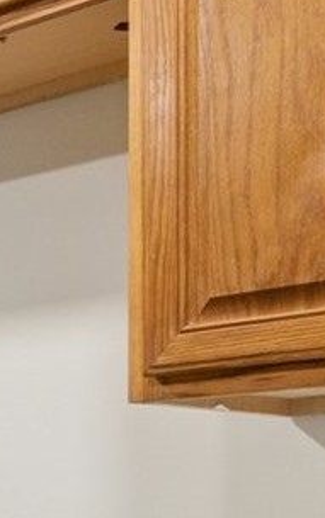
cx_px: -704
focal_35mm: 102
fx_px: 1443
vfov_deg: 19.4
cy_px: 585
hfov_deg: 9.5
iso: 200
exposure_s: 1/20
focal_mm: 10
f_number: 6.3
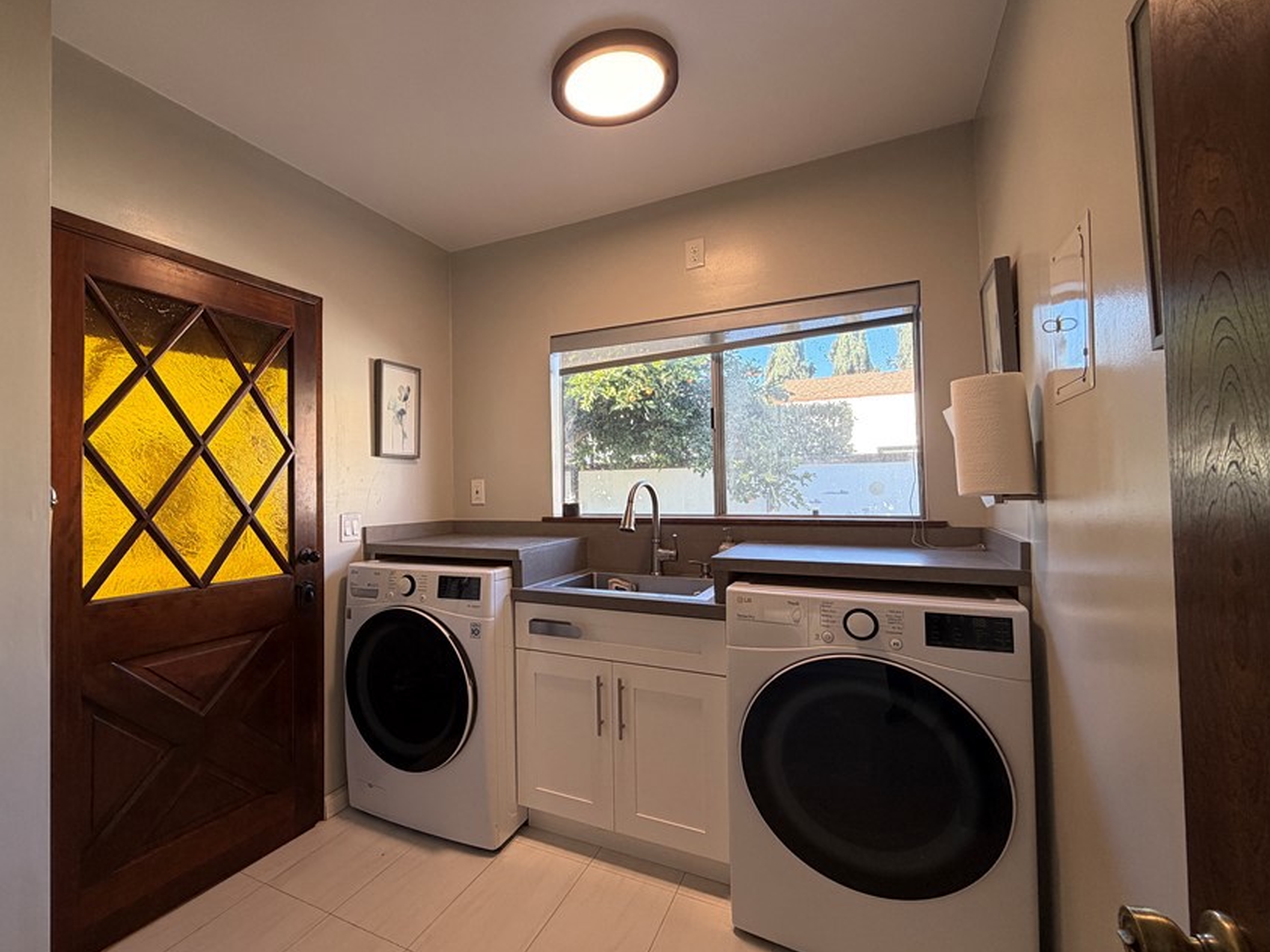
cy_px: 473
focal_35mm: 17
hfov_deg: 90.1
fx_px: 624
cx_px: 518
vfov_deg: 74.7
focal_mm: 2.22
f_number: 2.2
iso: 80
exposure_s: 1/120
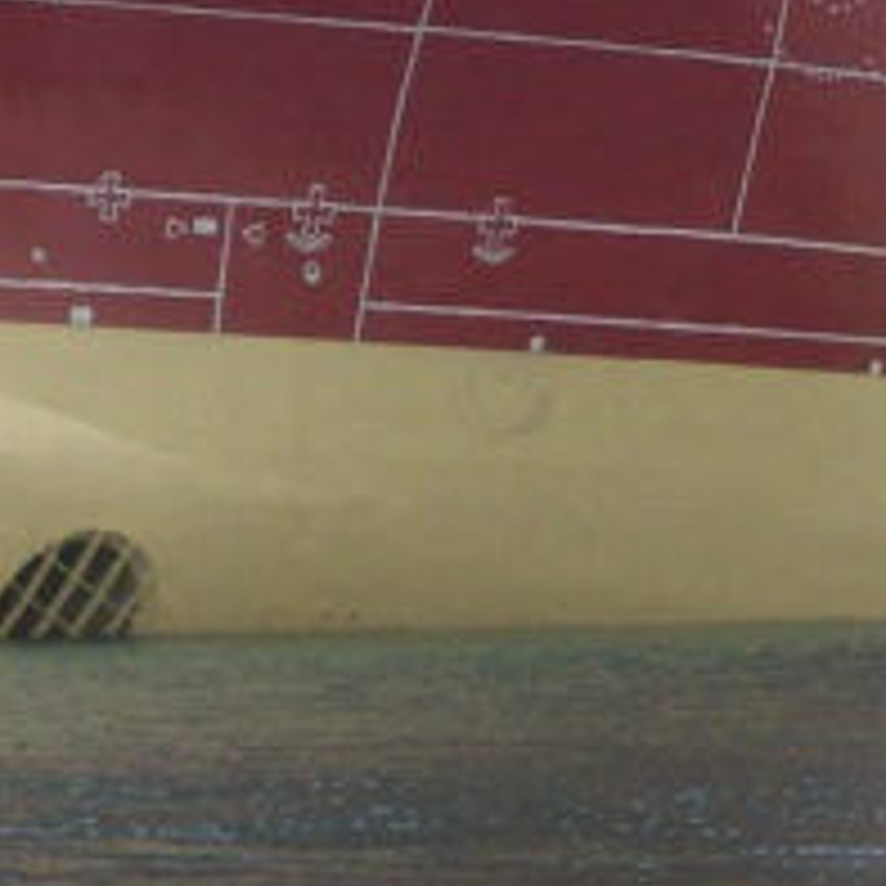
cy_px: -63
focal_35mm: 251
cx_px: 459
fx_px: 7268
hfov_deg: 7.0
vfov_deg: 6.9
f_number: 3.8
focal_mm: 11.6
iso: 80
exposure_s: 1/107
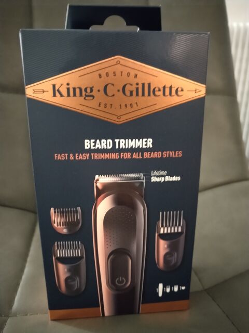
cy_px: 166
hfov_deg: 53.1
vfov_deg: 67.3
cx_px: 124
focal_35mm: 26
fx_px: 249
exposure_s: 1/10
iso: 6820
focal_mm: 4.75
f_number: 1.8
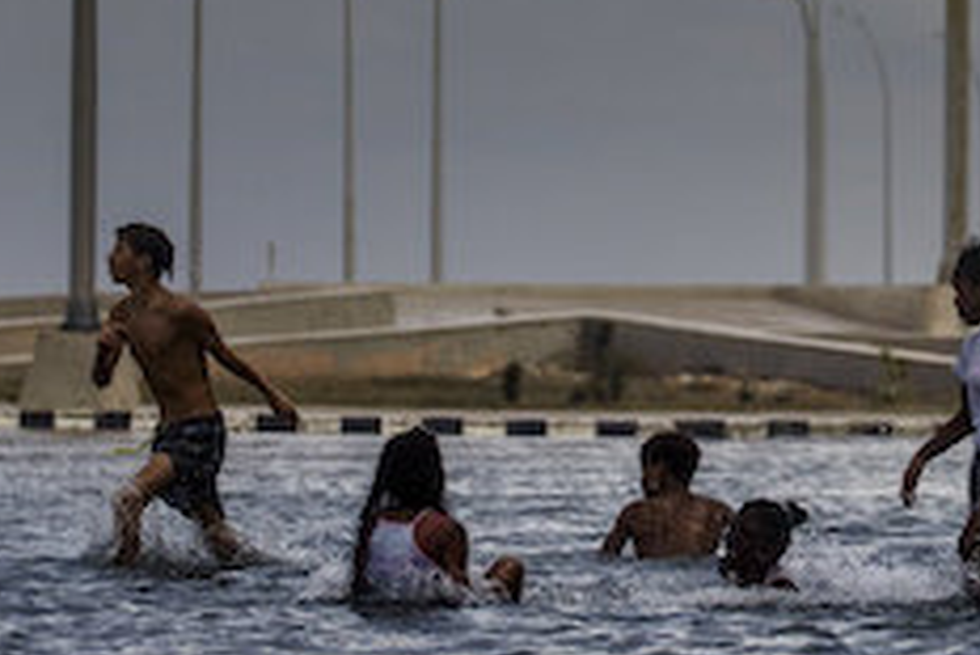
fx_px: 11168
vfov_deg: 3.4
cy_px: -192
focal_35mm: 410
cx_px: 972
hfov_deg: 5.0
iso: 100
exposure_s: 1/4000
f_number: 4
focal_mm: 91
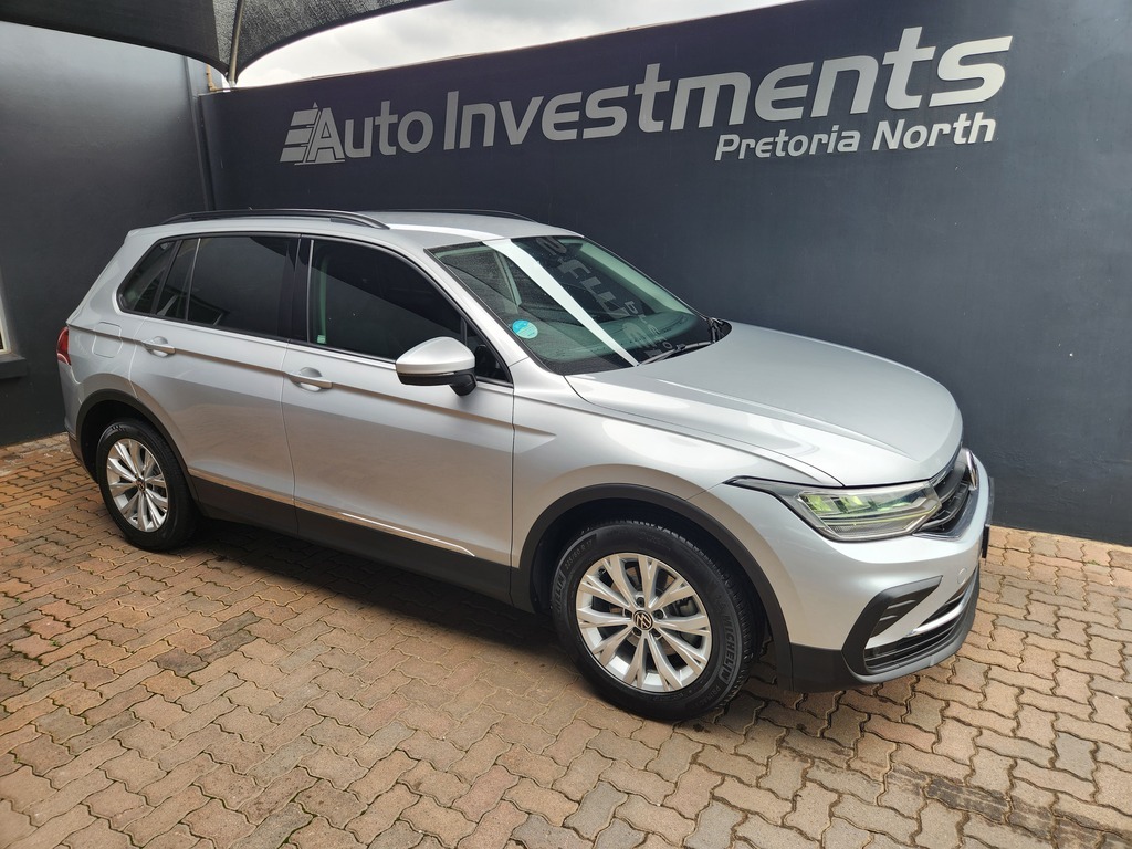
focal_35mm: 23
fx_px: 752
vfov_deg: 58.9
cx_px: 566
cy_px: 424
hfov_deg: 73.9
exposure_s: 1/185
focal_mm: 5.4
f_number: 1.8
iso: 20
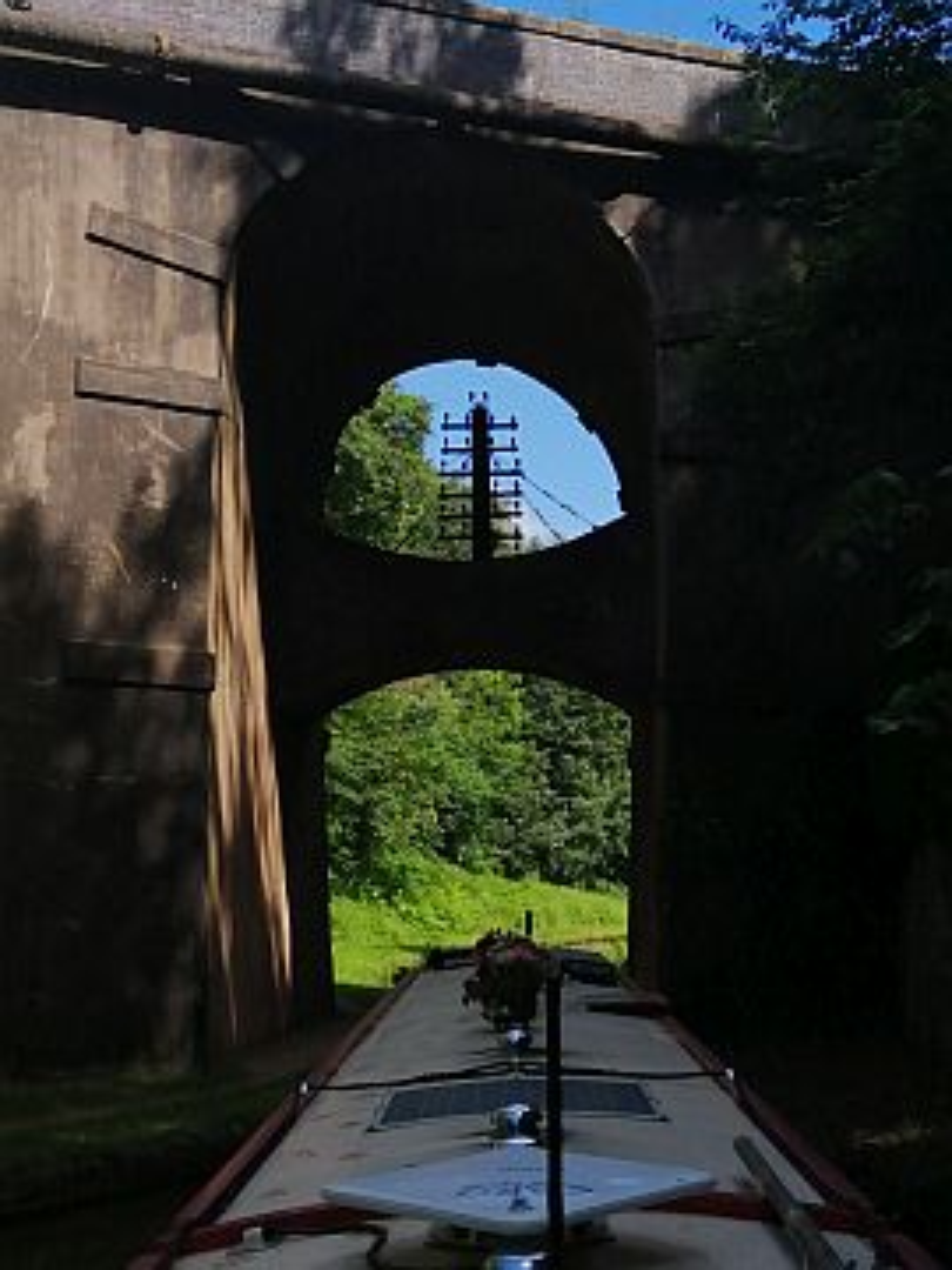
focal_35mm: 47
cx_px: 476
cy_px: 635
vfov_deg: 40.4
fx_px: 1723
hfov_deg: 30.9
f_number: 1.8
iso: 50
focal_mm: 3.6
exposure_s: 1/1938
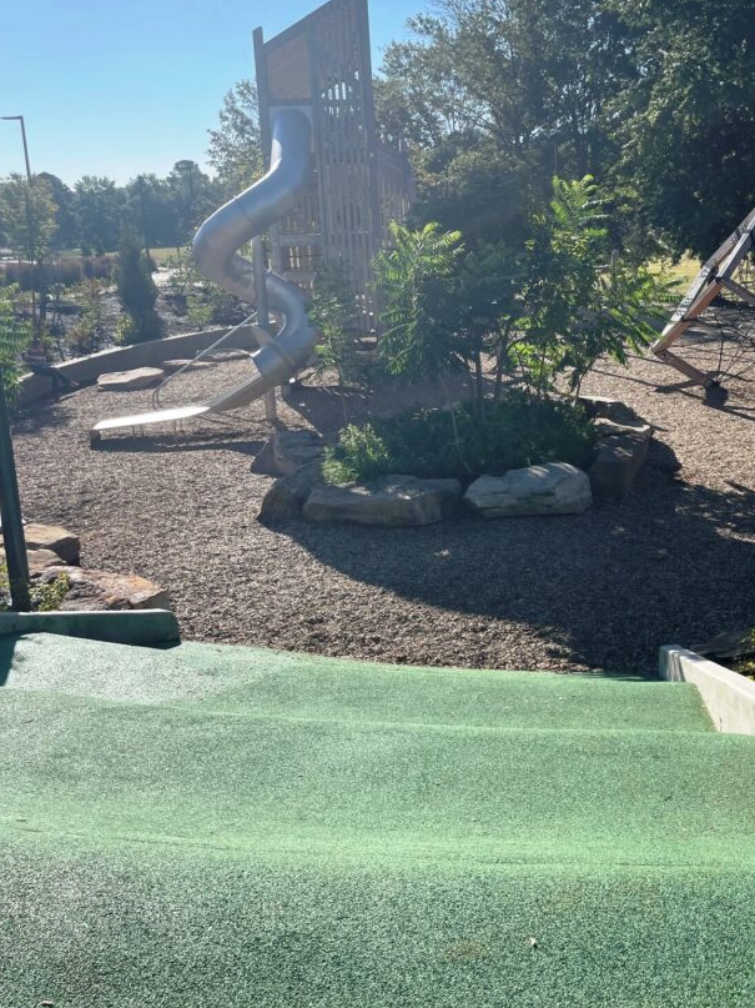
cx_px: 463
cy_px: 386
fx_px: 960
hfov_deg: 42.7
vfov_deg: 54.8
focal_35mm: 33
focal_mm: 4.2
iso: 32
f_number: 1.6
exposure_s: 1/3861
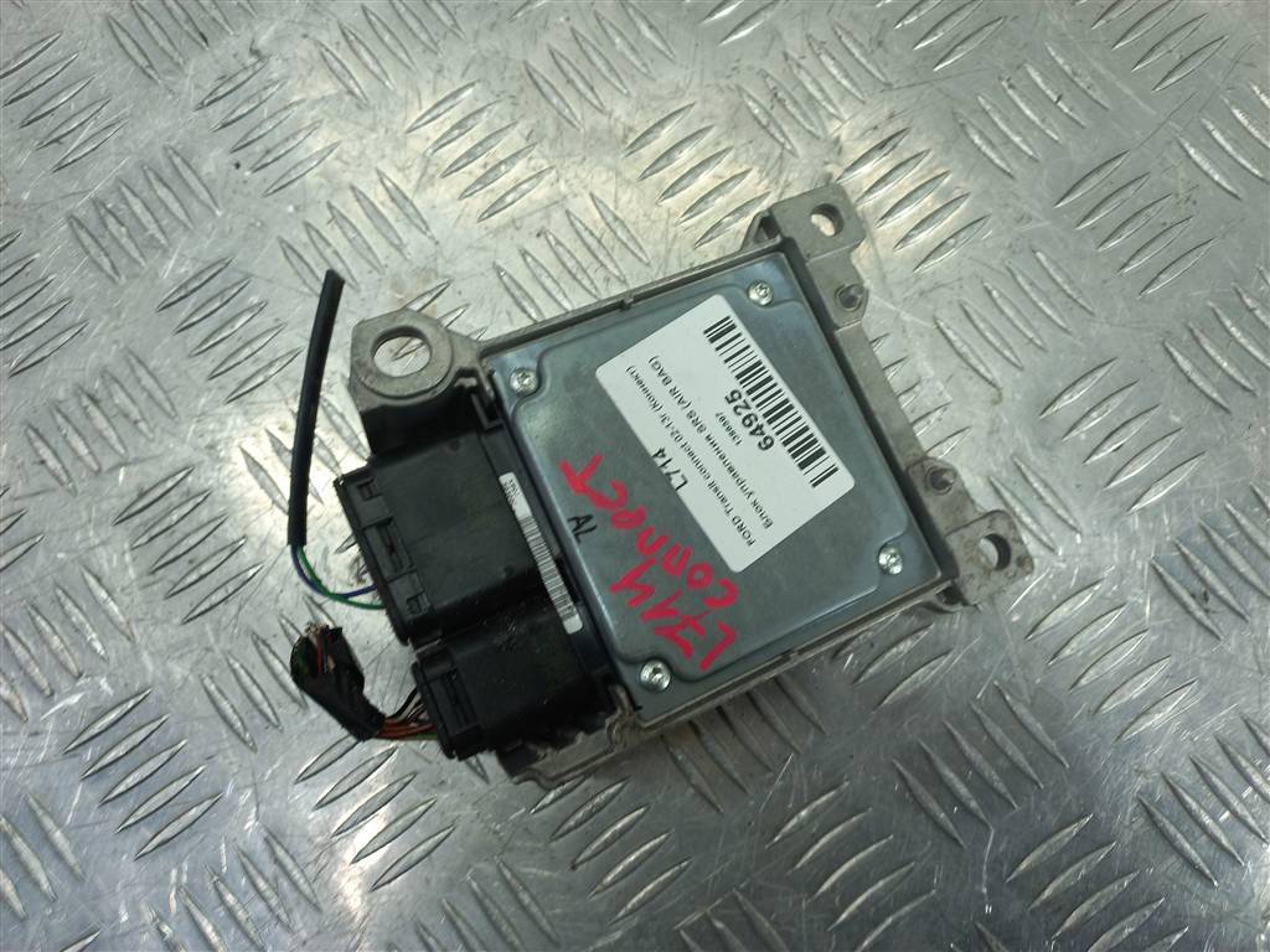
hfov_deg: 69.4
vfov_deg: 54.9
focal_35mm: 25
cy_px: 476
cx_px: 635
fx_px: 917
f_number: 1.8
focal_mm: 4.6
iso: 50
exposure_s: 1/50
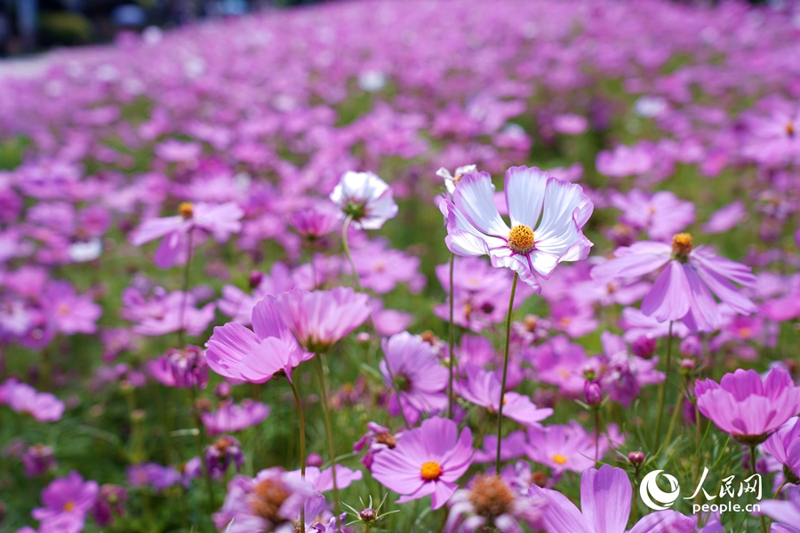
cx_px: 400
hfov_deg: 36.9
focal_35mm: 54
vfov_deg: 25.1
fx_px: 1200
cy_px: 266
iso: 50
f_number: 5.6
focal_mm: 54
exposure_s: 1/200
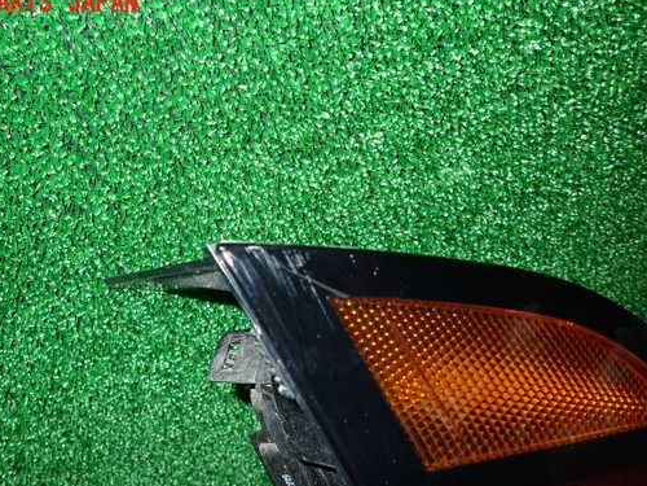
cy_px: 279
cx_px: 291
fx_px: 561
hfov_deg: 59.8
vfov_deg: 46.7
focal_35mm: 30
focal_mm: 4.5
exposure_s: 1/30
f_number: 5.6
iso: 320
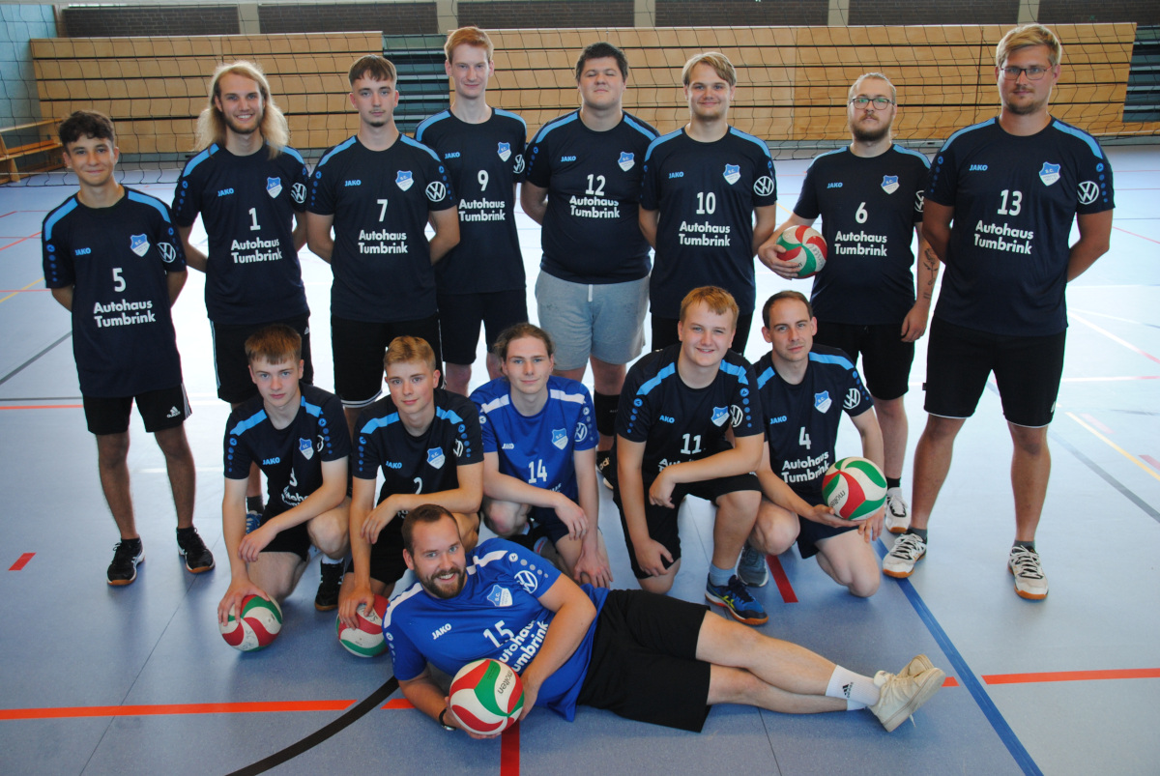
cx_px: 580
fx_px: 1064
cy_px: 388
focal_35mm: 33
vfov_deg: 40.1
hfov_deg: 57.2
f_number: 3.8
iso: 280
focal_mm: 22
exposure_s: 1/30
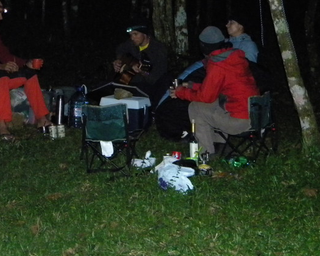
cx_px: 94
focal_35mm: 78
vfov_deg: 19.5
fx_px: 739
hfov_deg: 24.3
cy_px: 62
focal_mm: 7.3
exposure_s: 1/30
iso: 800
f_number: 3.8
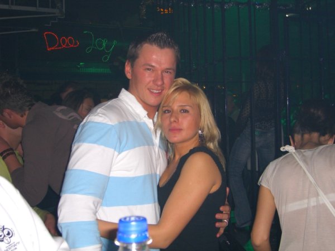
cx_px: 168
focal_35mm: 46
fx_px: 445
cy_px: 126
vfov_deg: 31.5
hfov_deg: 41.2
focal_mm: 9.5
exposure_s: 1/60
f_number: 3.1
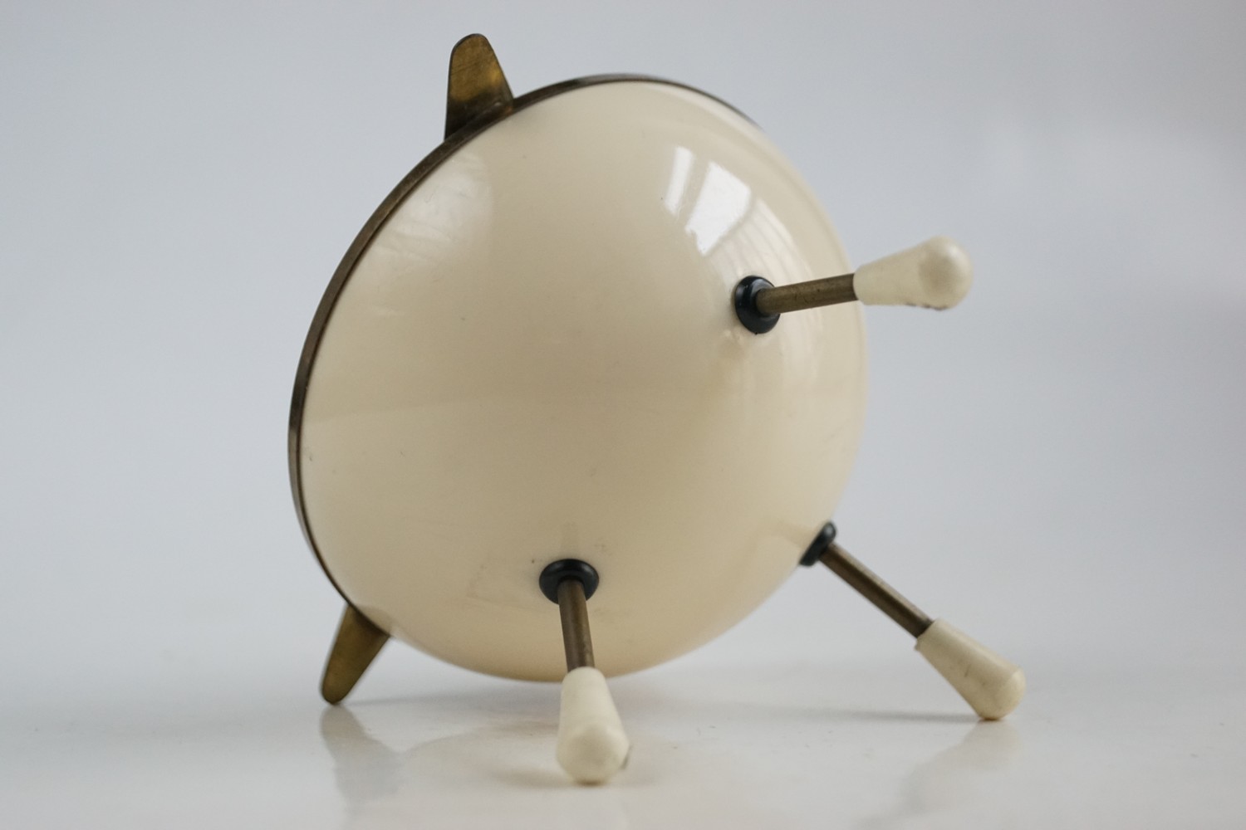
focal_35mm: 75
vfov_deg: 18.2
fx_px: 2596
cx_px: 623
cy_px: 415
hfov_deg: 27.0
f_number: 5.6
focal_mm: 50
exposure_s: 1/80
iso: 1600
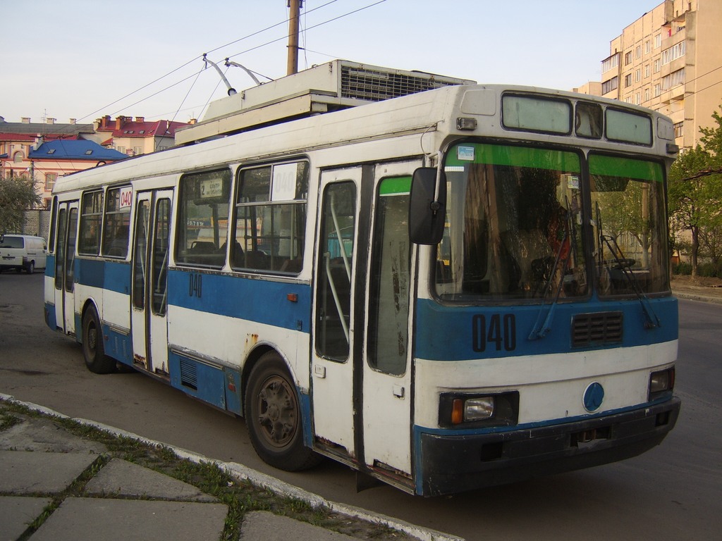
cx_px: 361
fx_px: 647
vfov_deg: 45.4
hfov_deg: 58.4
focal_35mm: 31
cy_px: 270
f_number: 2.7
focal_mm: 8.13
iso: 71
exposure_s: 1/176
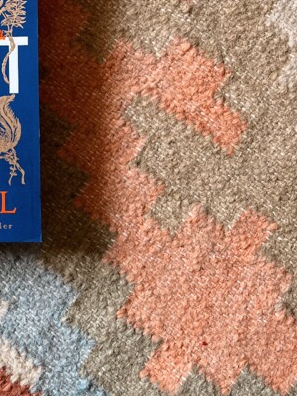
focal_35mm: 63
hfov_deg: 21.6
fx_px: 721
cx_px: -59
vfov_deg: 29.8
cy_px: 66
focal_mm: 5.1
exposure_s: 1/101
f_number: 1.6
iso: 125
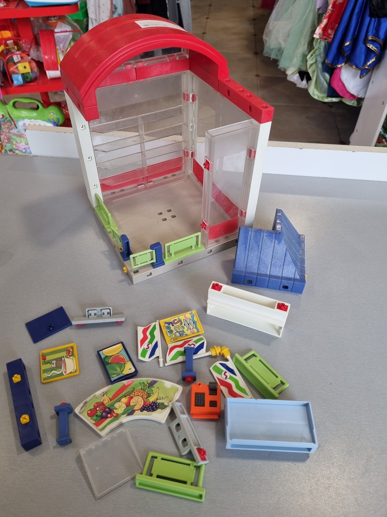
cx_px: 194
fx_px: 388
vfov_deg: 67.3
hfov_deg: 53.1
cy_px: 258
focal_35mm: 26
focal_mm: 5.4
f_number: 1.8
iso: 100
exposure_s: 1/100
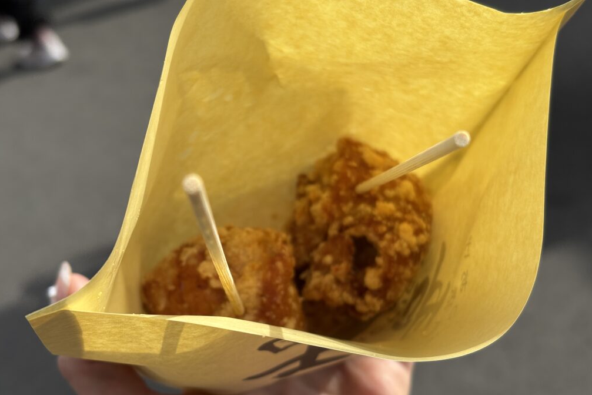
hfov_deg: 36.3
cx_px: 299
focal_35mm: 55
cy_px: 225
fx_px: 904
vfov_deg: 24.6
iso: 40
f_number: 1.6
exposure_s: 1/1949
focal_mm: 5.96
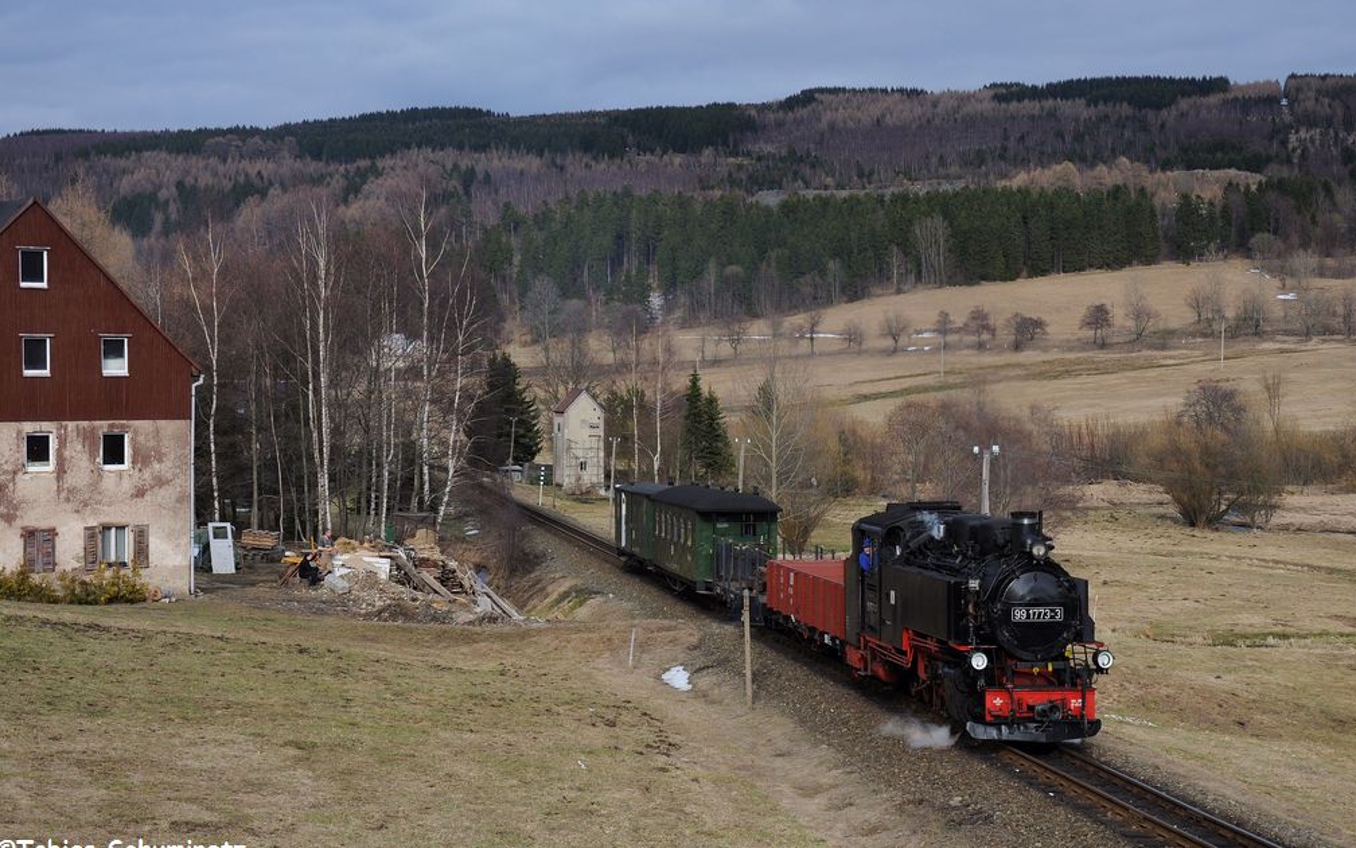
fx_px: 2180
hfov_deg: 34.5
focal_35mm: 59
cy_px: 408
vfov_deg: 22.0
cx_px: 687
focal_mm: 38
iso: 320
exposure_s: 1/400
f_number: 7.1
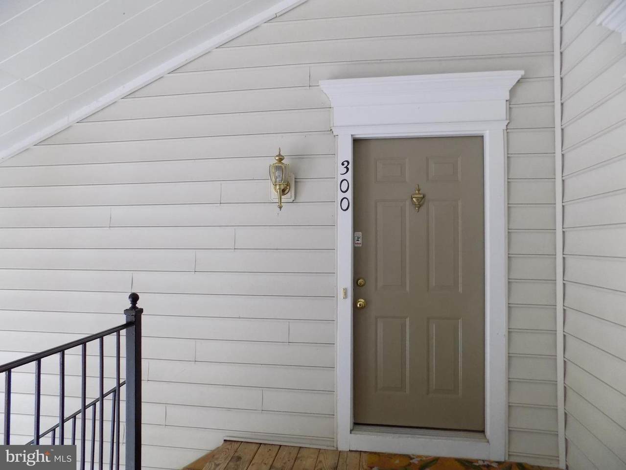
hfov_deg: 73.9
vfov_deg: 58.9
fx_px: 416
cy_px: 235
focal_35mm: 23
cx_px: 313
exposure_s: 1/30
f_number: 3.1
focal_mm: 4
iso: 220
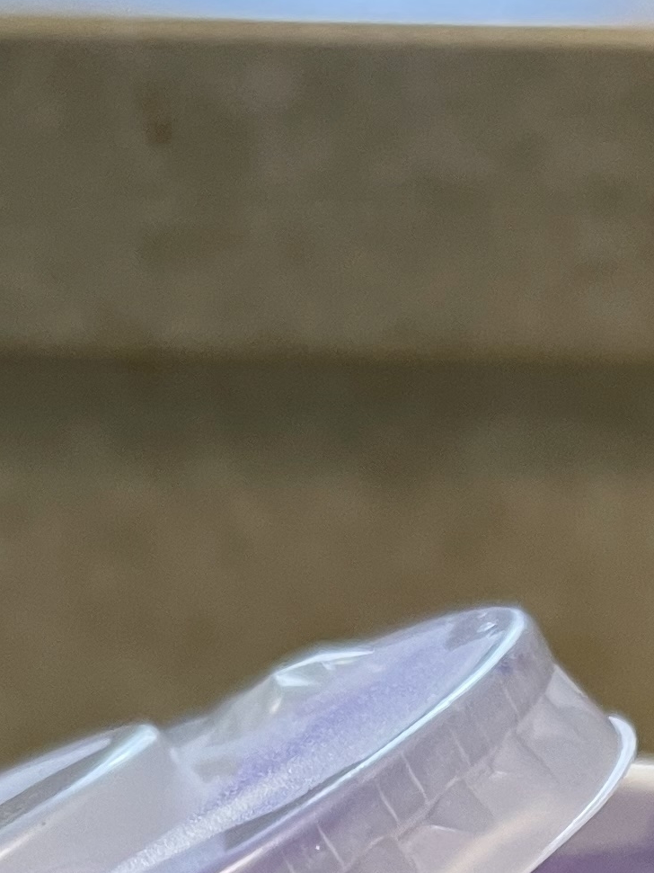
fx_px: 2721
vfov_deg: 15.6
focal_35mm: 108
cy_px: 1567
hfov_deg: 13.5
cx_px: 624
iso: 100
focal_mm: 4.2
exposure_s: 1/60
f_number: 1.6
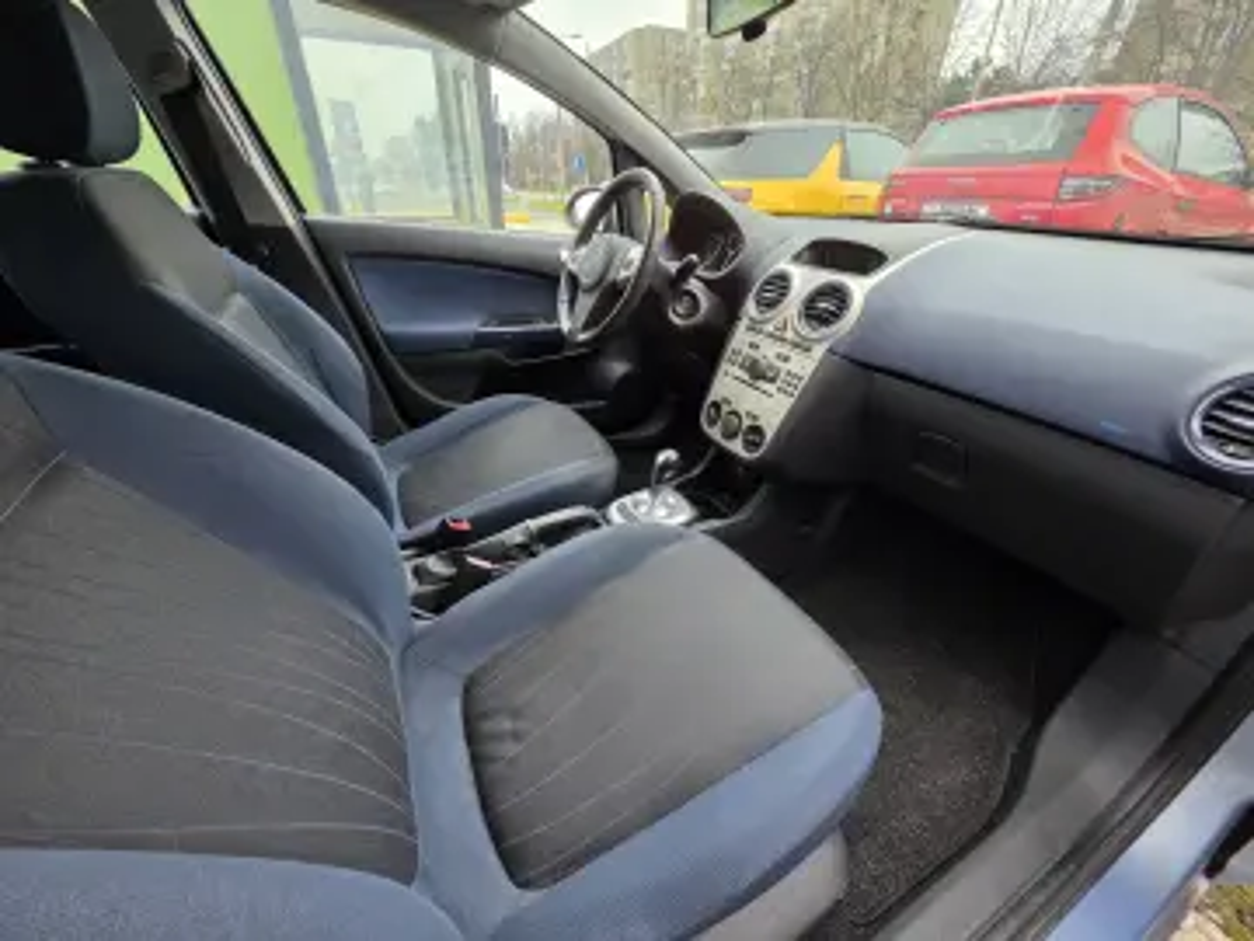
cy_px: 470
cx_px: 627
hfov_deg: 106.2
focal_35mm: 13
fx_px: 471
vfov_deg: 89.9
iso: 160
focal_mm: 2.2
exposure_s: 1/100
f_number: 1.9
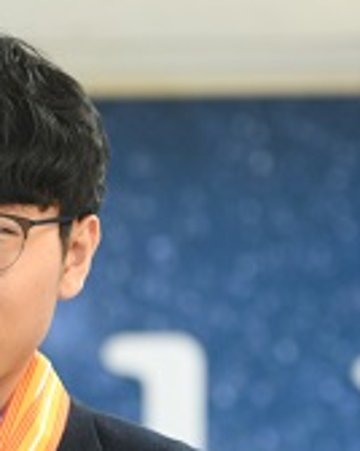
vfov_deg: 4.4
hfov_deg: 3.5
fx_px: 5817
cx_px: -30
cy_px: 295
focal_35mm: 436
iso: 200
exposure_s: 1/60
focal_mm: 130
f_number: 2.8
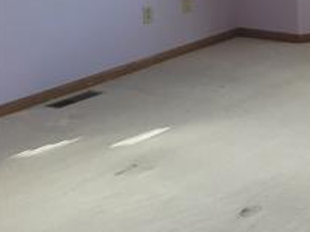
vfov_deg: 15.1
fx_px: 805
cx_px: 476
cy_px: -120
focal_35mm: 90
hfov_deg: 19.0
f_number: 2.2
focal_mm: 4.15
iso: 40
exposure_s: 1/120
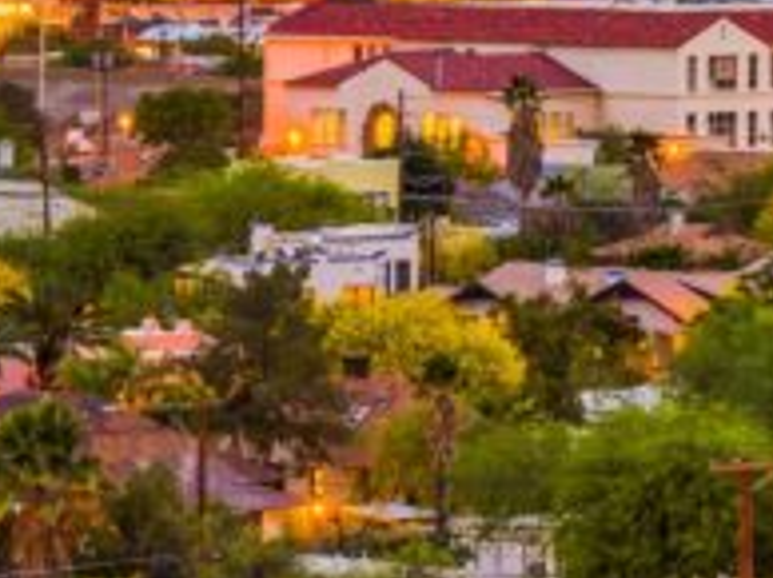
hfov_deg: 5.4
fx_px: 8074
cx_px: 1411
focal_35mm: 362
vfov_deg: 4.1
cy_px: -239
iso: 64
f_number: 11
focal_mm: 95
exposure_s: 30
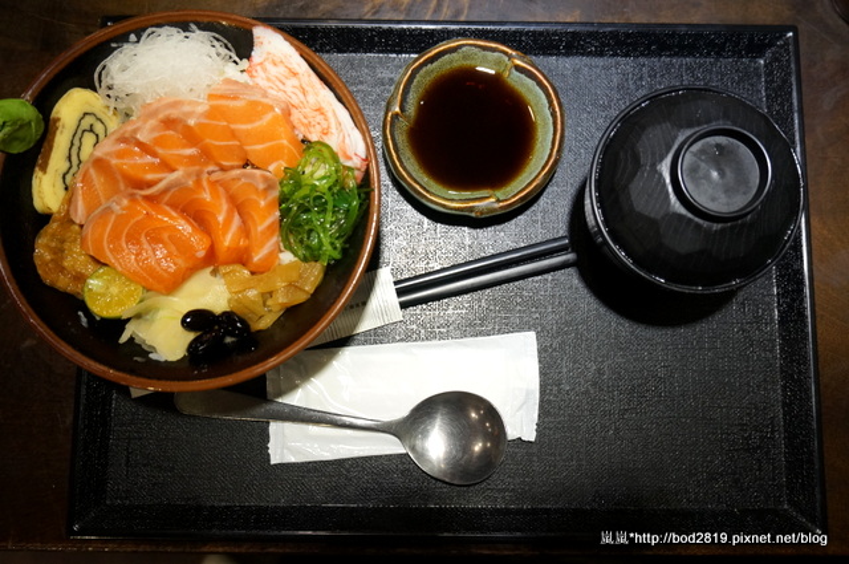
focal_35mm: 30
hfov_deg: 62.0
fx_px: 707
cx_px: 424
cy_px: 282
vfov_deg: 43.5
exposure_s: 1/60
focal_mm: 20
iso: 640
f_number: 4
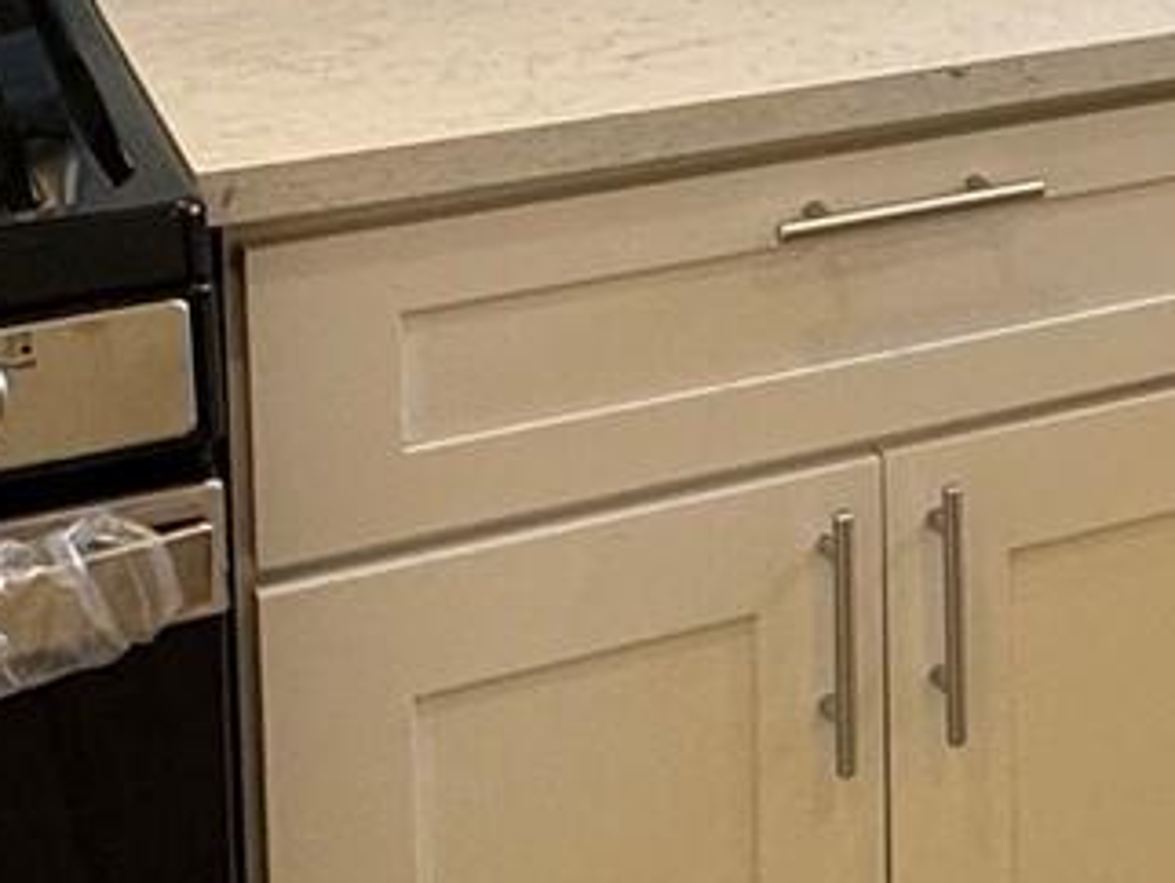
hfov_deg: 20.1
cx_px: 1555
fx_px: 3023
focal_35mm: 89
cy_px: -445
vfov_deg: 15.3
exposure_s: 1/100
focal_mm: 2.22
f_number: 2.2
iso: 50
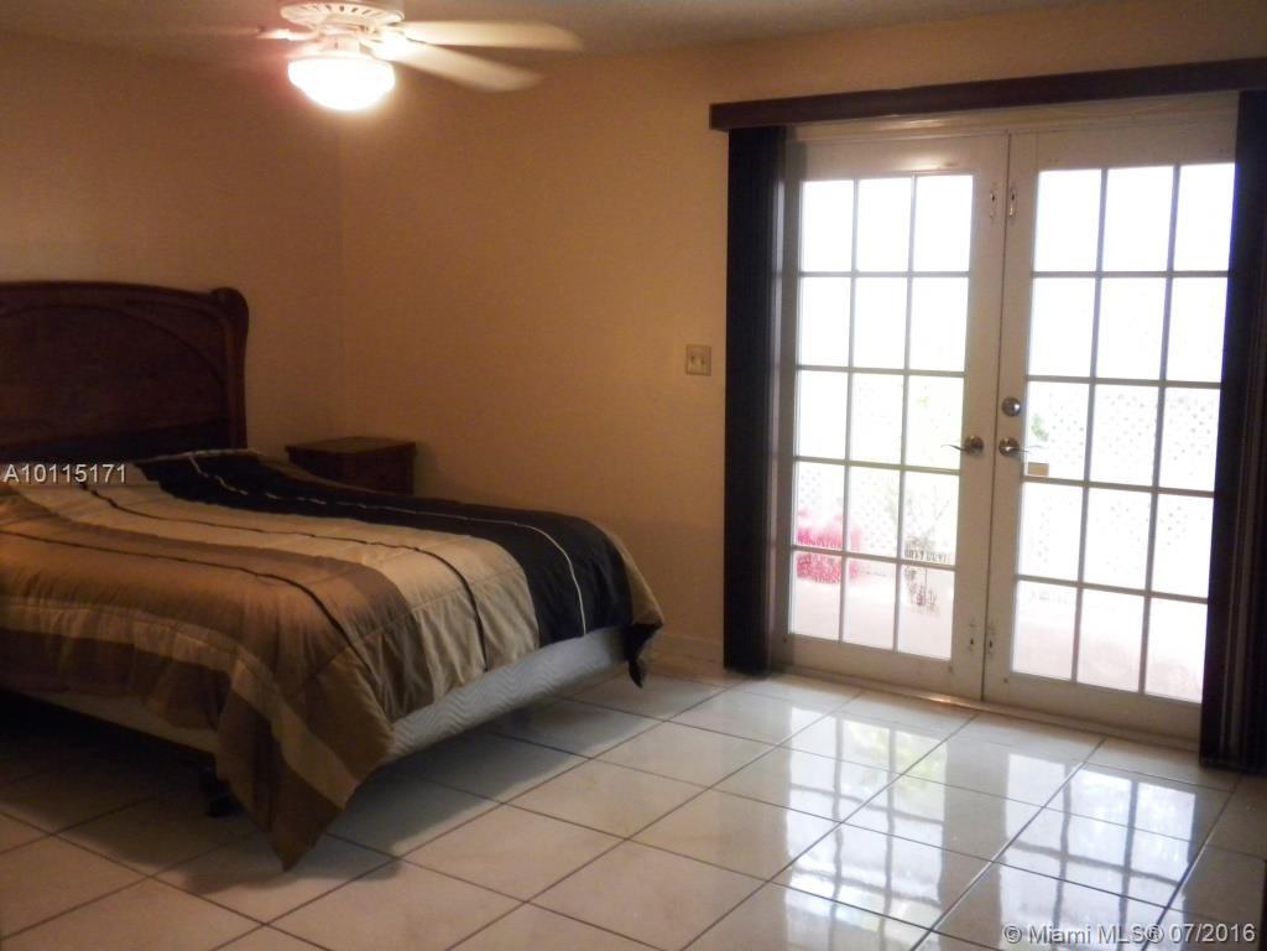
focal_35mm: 37
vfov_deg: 38.7
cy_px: 476
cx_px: 634
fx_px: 1354
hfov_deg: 50.1
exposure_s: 1/53.7
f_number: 3.5
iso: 400
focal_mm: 6.6
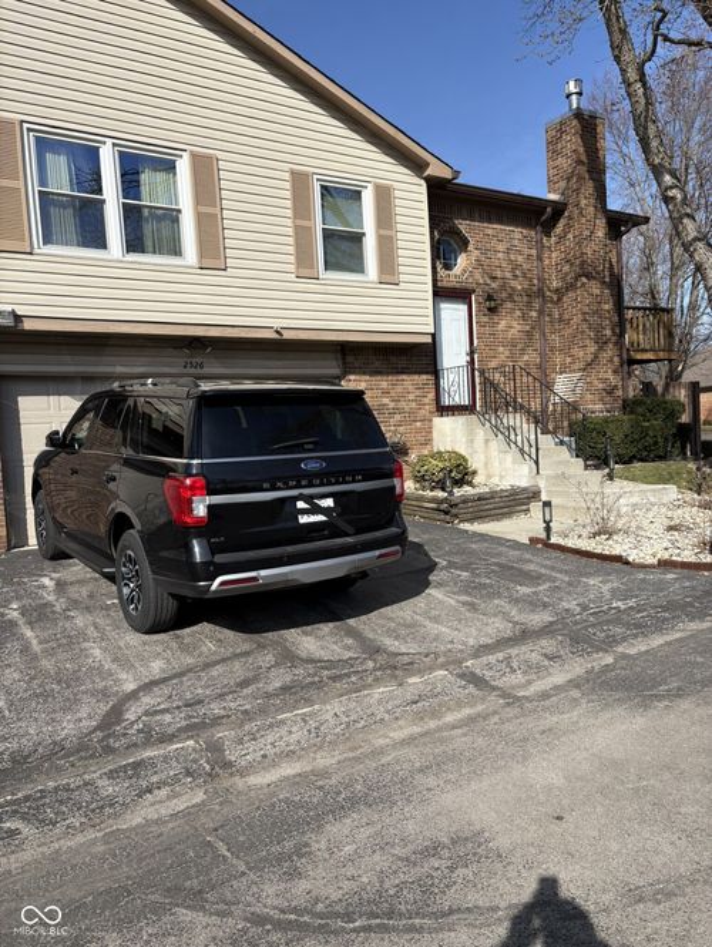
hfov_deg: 53.1
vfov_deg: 67.3
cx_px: 356
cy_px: 474
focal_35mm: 26
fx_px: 712
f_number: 1.6
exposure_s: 1/3448
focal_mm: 5.96
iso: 50
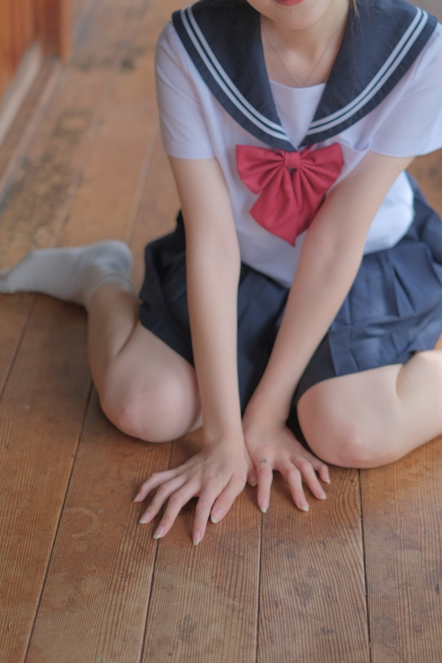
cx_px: 275
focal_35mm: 73
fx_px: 1345
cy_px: 191
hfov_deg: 18.6
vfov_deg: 27.4
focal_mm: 33
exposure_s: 1/1000
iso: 800
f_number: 1.4
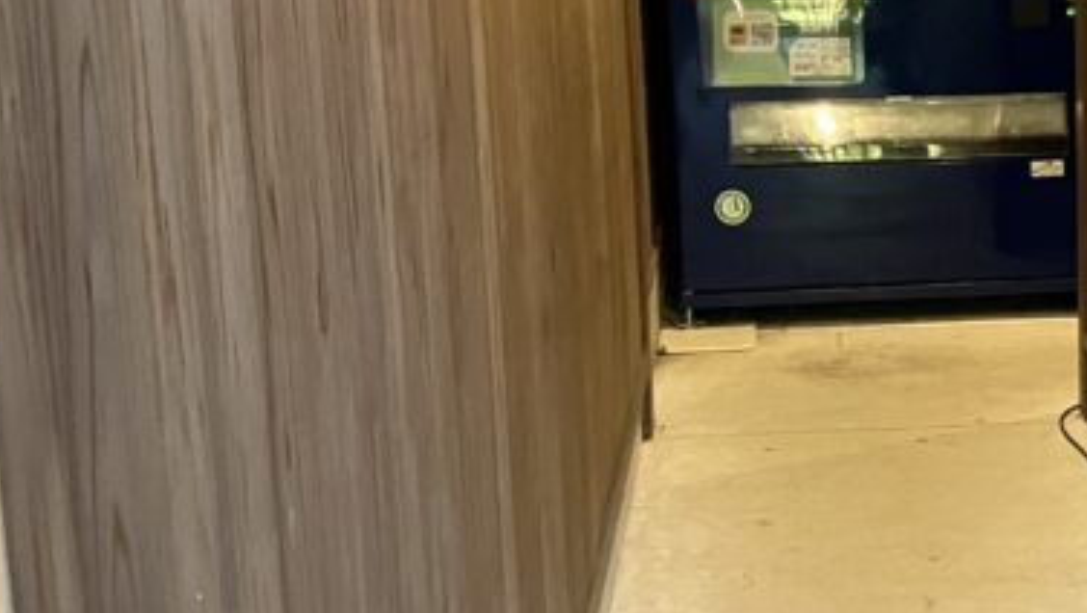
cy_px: 295
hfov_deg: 24.5
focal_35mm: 83
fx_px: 2394
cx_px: 1067
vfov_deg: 14.6
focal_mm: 3.99
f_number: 1.8
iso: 320
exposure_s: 1/57
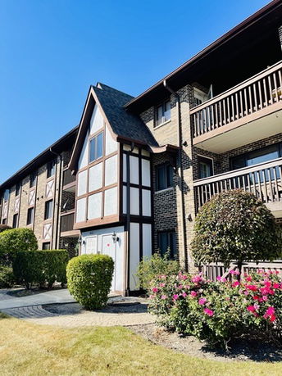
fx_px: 272
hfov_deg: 54.9
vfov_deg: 69.4
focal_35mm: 25
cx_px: 141
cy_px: 188
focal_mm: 5.1
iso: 32
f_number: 1.6
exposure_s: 1/2083
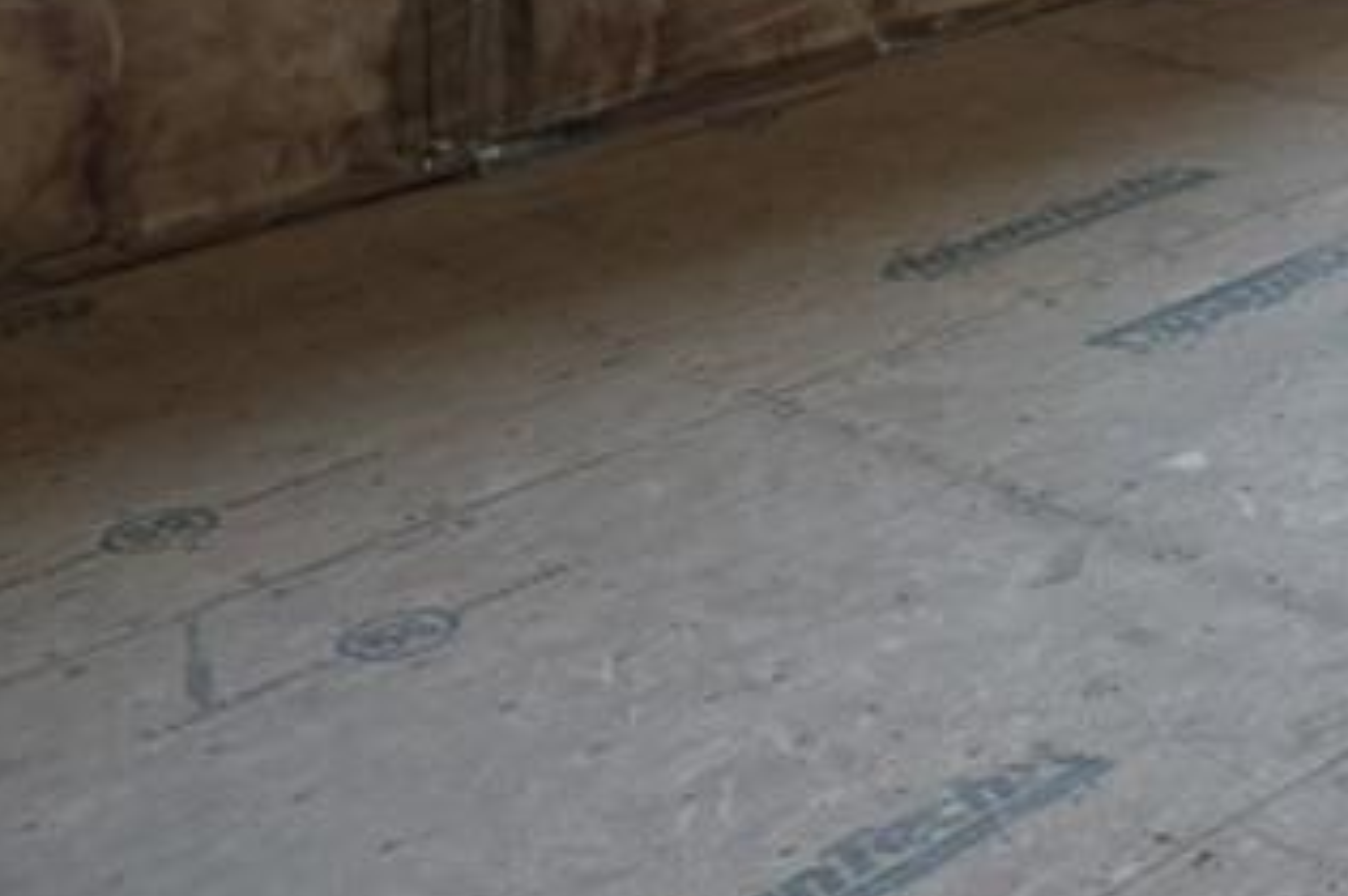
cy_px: -674
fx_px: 3030
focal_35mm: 81
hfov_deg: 20.8
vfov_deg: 14.8
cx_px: 2103
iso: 200
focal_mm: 6.76
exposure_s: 1/232
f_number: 1.78
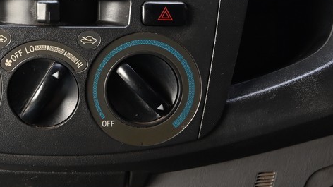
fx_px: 593
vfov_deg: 17.6
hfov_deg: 30.2
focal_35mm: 67
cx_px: 45
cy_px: 11
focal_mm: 27.5
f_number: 5.6
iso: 800
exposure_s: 1/90
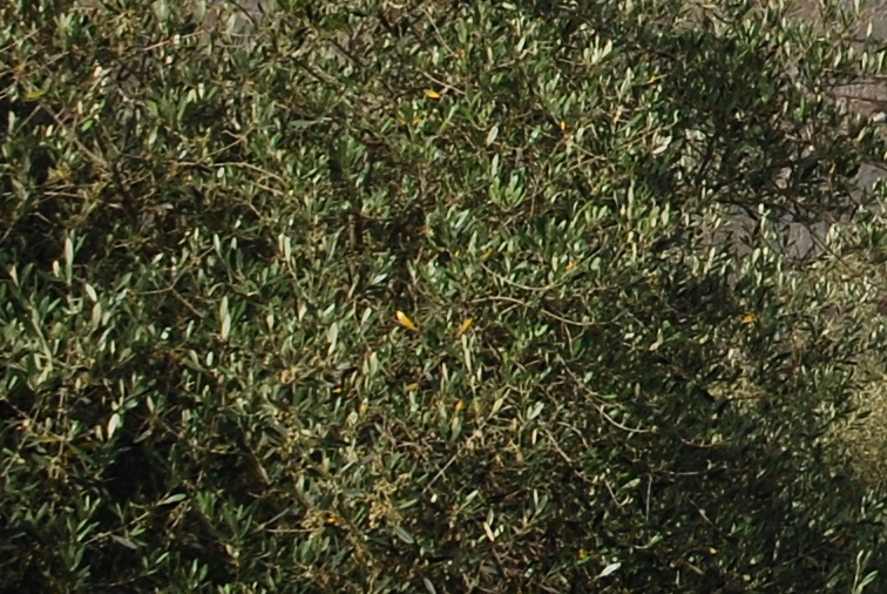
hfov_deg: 4.8
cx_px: 1543
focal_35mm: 423
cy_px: -436
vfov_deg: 3.2
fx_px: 10423
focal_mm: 55
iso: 160
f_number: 10
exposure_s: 1/250
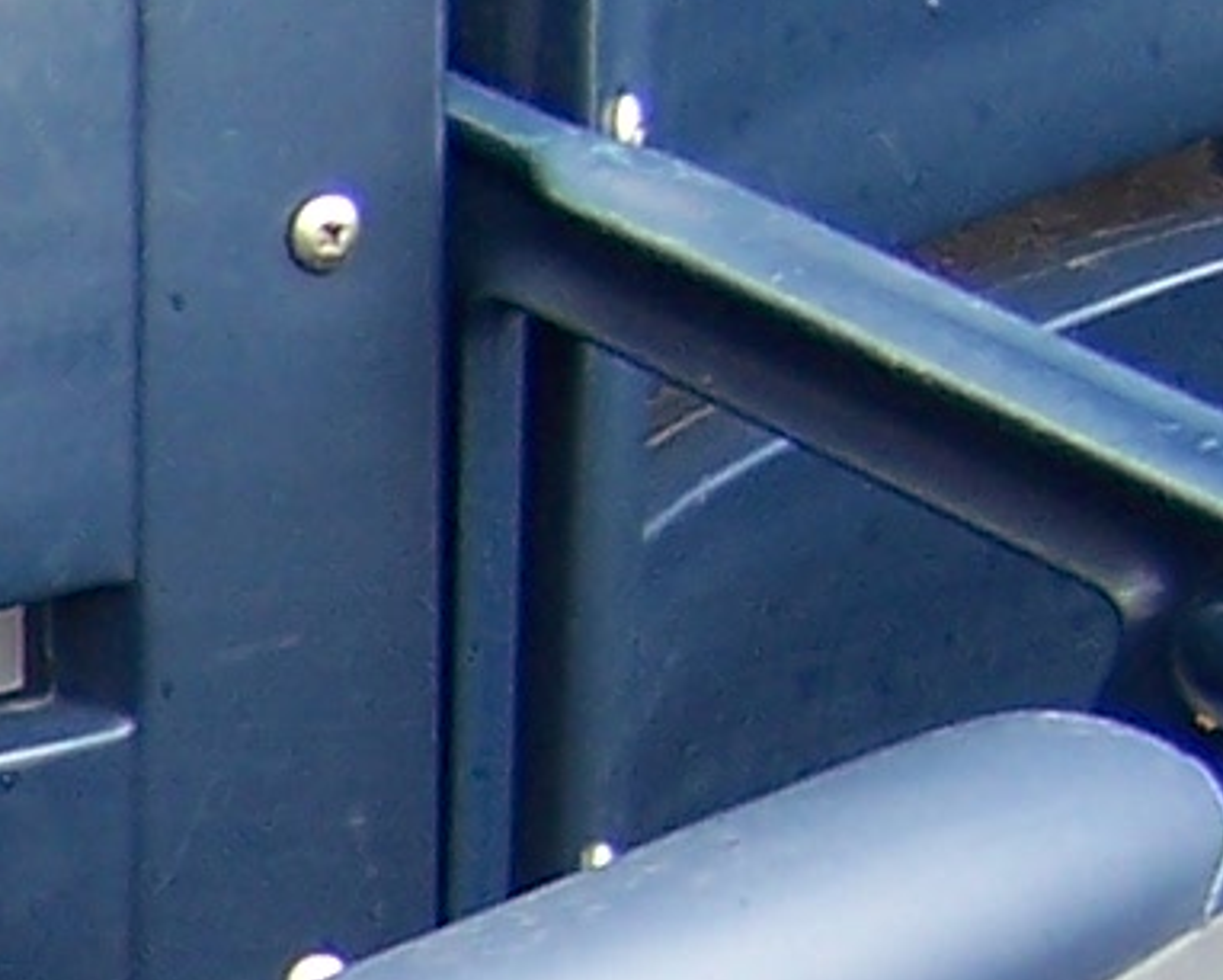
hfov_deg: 7.0
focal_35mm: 250
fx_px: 9054
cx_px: -2334
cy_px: 2152
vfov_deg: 6.0
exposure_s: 1/90
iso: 80
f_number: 2.8
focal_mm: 6.3
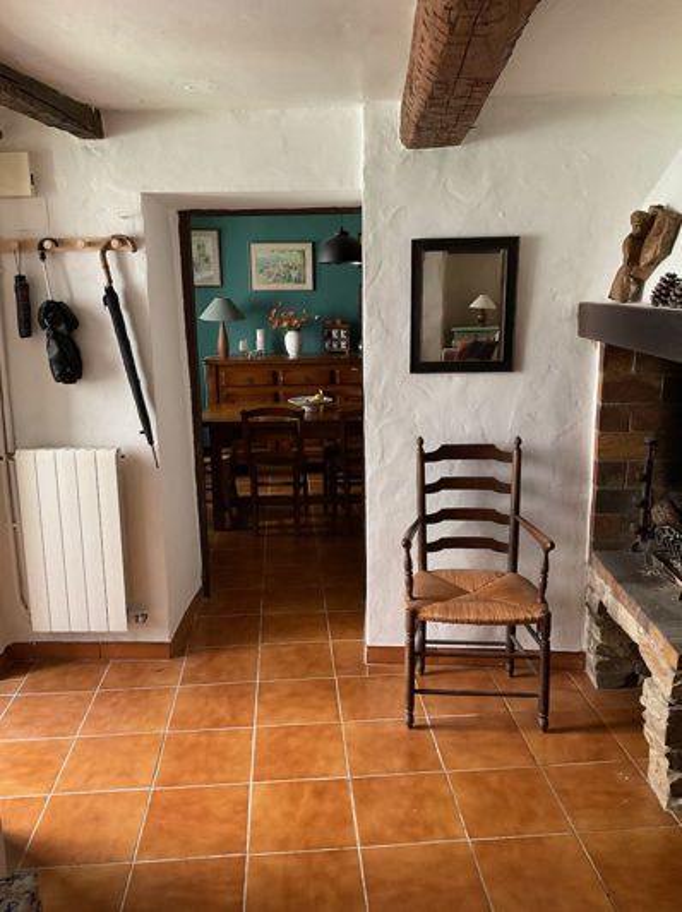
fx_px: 763
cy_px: 456
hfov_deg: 48.2
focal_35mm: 29
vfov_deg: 61.7
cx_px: 341
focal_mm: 3
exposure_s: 1/60
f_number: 1.8
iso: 160
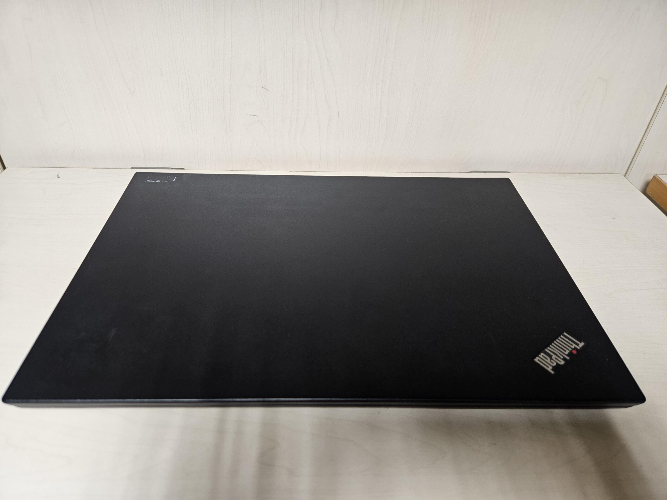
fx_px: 443
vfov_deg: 58.9
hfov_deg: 73.9
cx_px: 334
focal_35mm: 23
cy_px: 250
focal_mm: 5.4
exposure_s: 1/100
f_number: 1.8
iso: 320
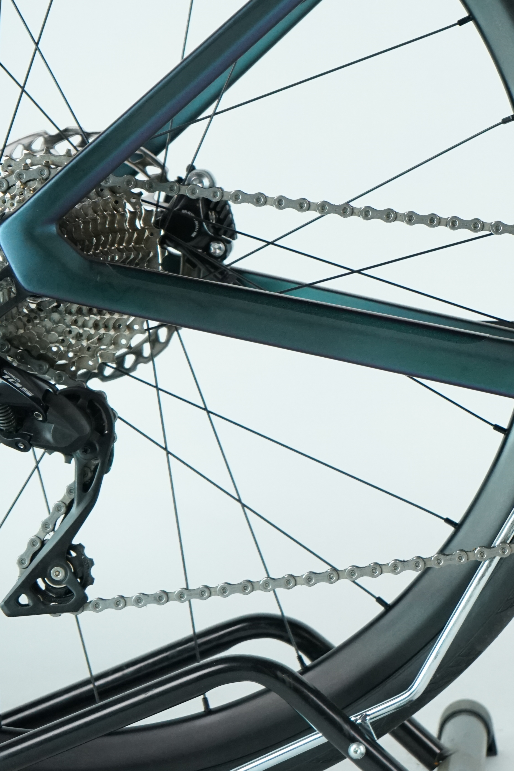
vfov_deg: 16.5
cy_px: 325
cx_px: 564
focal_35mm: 124
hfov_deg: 10.9
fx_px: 2655
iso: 2000
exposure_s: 1/200
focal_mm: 70
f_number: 5.6
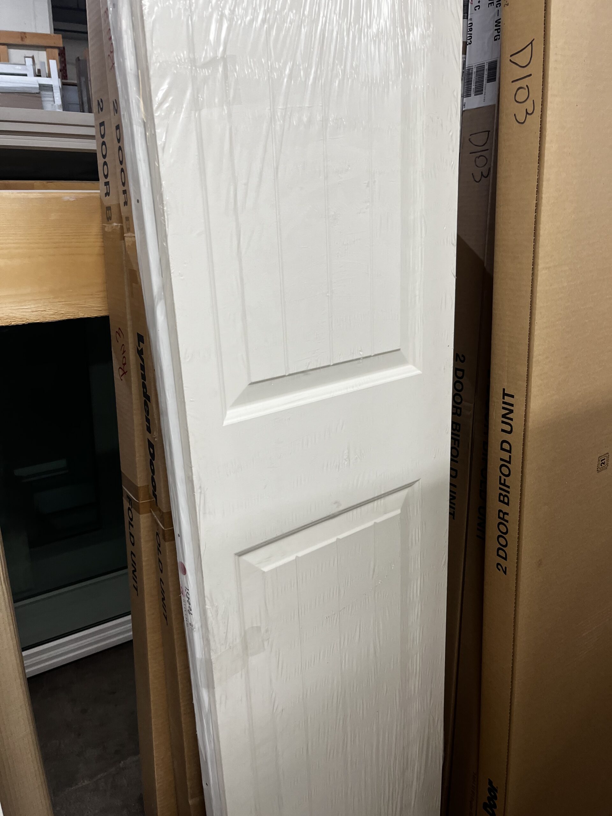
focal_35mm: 26
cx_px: 306
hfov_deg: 53.1
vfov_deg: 67.3
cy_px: 408
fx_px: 613
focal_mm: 5.1
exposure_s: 1/116
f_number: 1.6
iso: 125
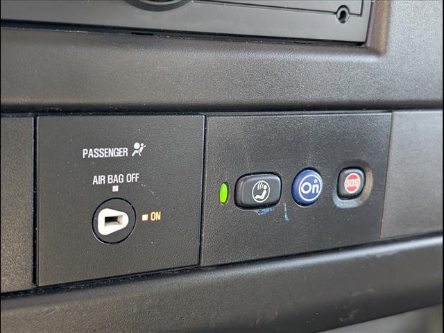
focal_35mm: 49
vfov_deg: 29.7
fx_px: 628
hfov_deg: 38.9
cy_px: 166
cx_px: 222
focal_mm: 6.9
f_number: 1.68
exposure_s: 1/417
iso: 702
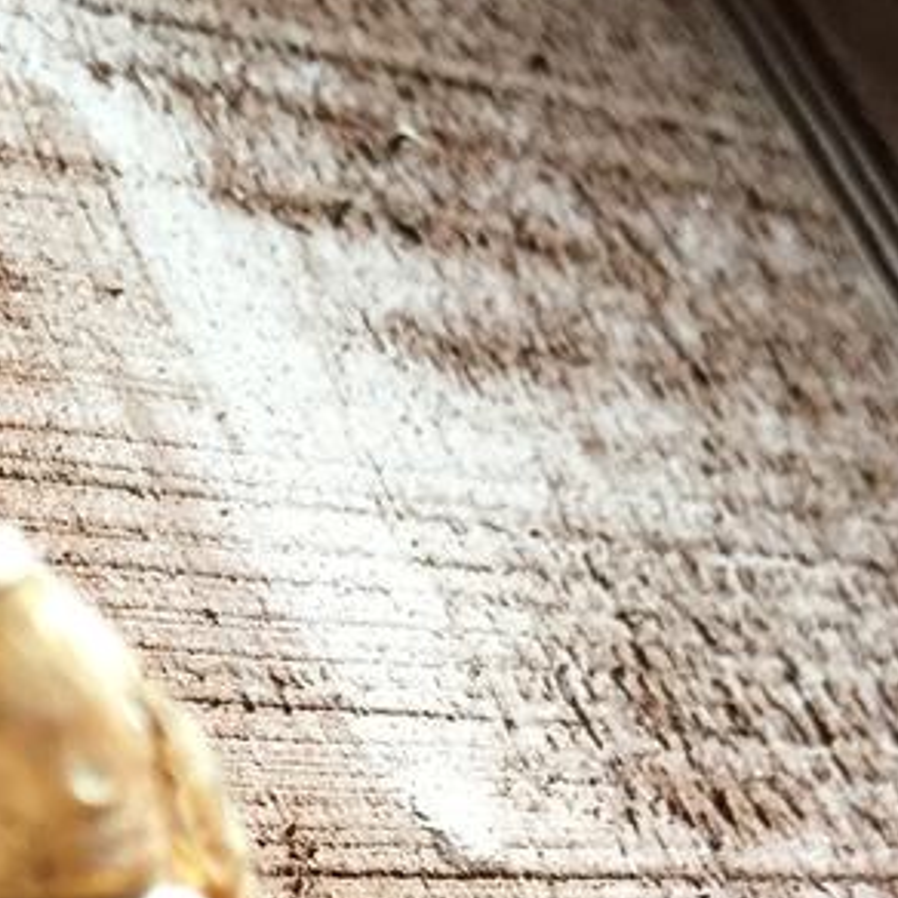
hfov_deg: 18.6
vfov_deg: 20.6
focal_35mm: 82
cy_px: 843
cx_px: -460
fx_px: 2407
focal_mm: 4.15
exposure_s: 1/30
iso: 50
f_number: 2.2
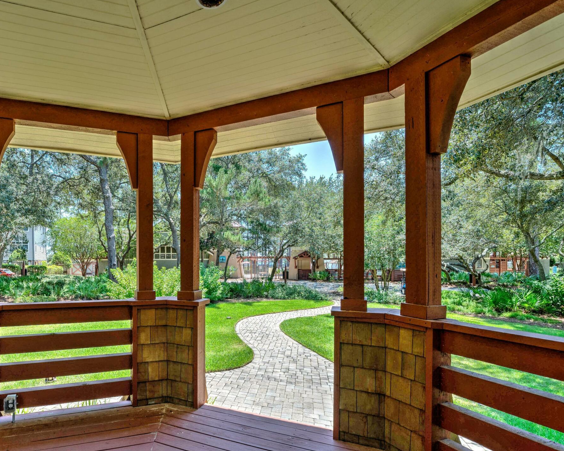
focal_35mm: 19
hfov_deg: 80.8
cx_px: 194
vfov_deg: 70.1
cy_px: 271
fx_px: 317
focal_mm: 12
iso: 100
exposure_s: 1/60
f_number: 5.6
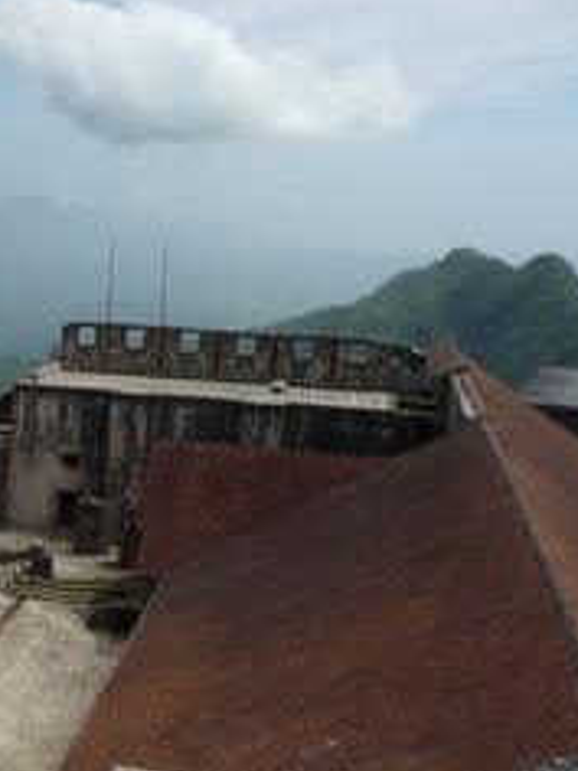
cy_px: 549
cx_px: -140
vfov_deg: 33.3
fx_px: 1269
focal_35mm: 57
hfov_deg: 23.2
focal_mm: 4.7
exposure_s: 1/320
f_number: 8
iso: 100
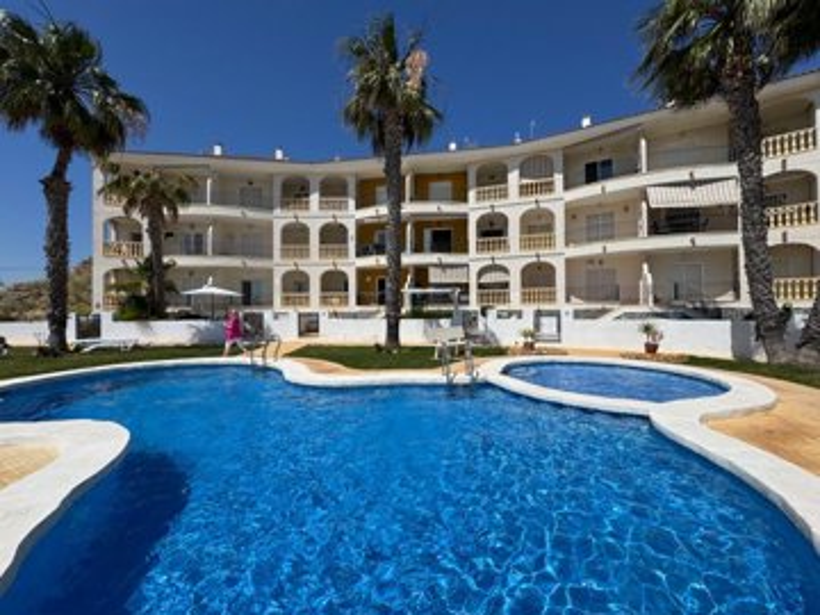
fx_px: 332
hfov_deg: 102.1
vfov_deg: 85.7
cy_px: 308
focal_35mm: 14
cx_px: 410
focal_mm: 2.22
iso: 32
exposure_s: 1/3906
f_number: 2.2
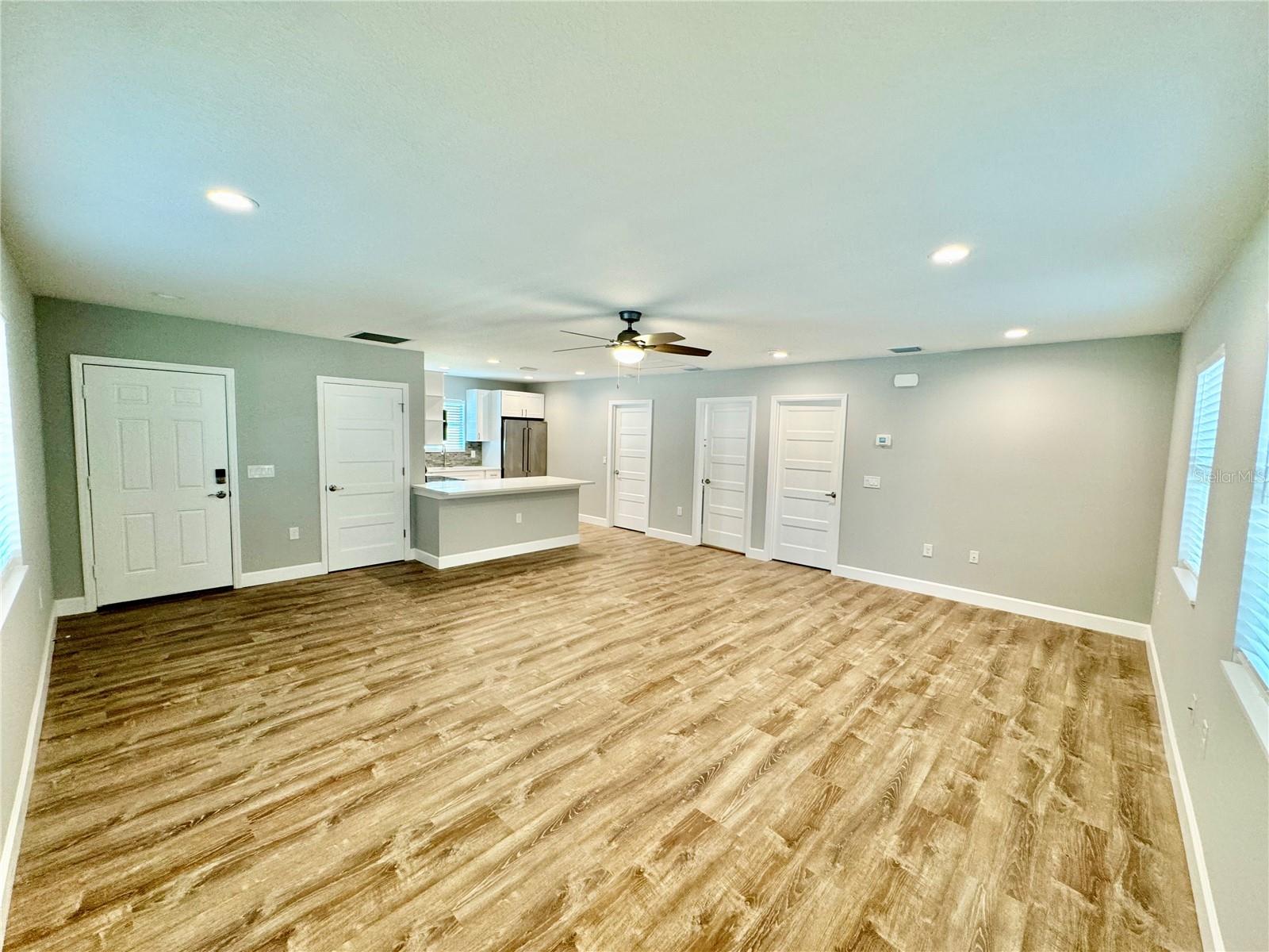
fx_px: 513
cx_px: 634
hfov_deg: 102.1
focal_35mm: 14
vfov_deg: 85.7
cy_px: 476
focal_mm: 2.22
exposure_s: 1/60
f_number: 2.2
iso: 160
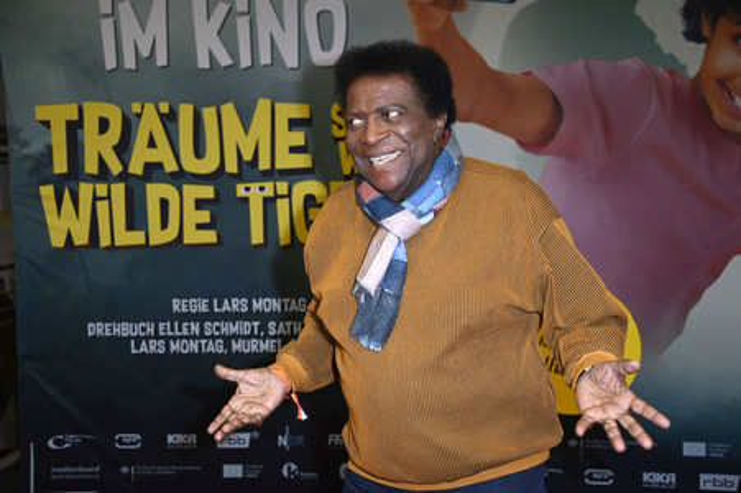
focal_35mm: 50
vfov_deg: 27.0
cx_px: 370
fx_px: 1028
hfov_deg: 39.6
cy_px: 246
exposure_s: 1/200
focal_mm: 50
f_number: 5
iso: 800
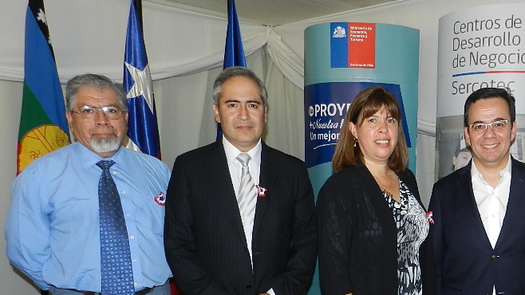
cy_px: 266
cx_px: 397
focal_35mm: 39
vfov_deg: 29.2
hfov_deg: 49.5
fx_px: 543
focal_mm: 4
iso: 200
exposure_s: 1/30
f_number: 3.4
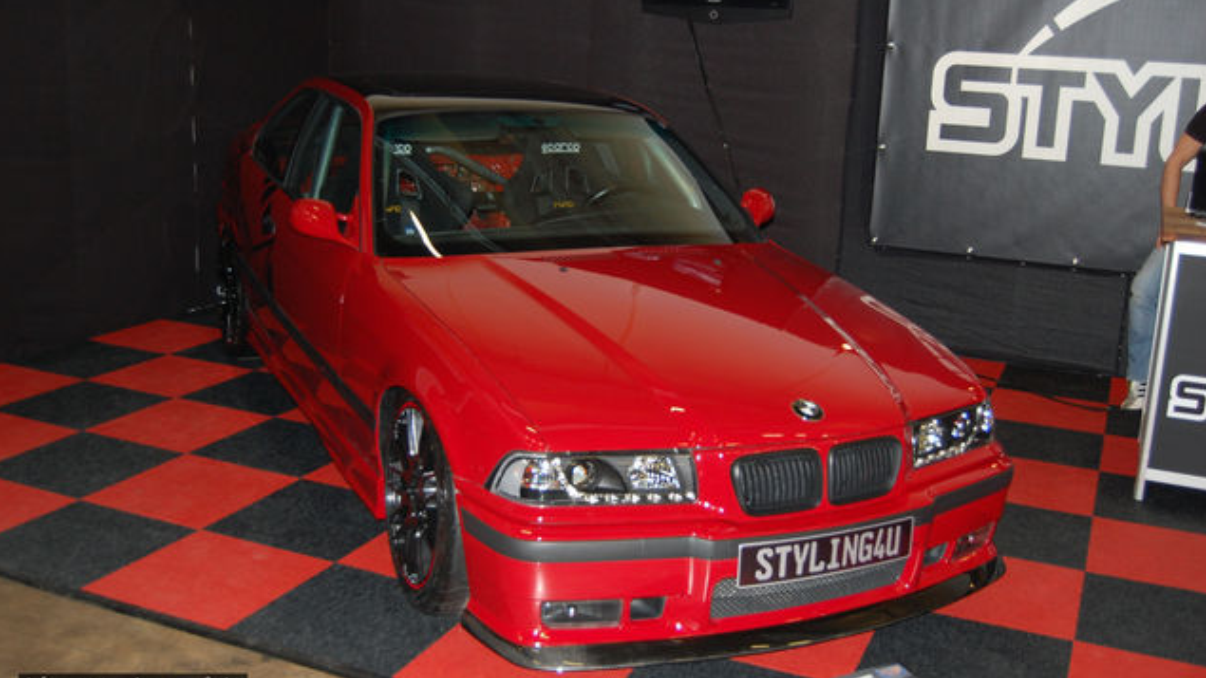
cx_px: 602
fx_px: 1215
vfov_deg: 31.2
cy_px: 323
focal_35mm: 38
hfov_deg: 52.8
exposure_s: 1/60
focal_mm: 24
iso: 400
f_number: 4
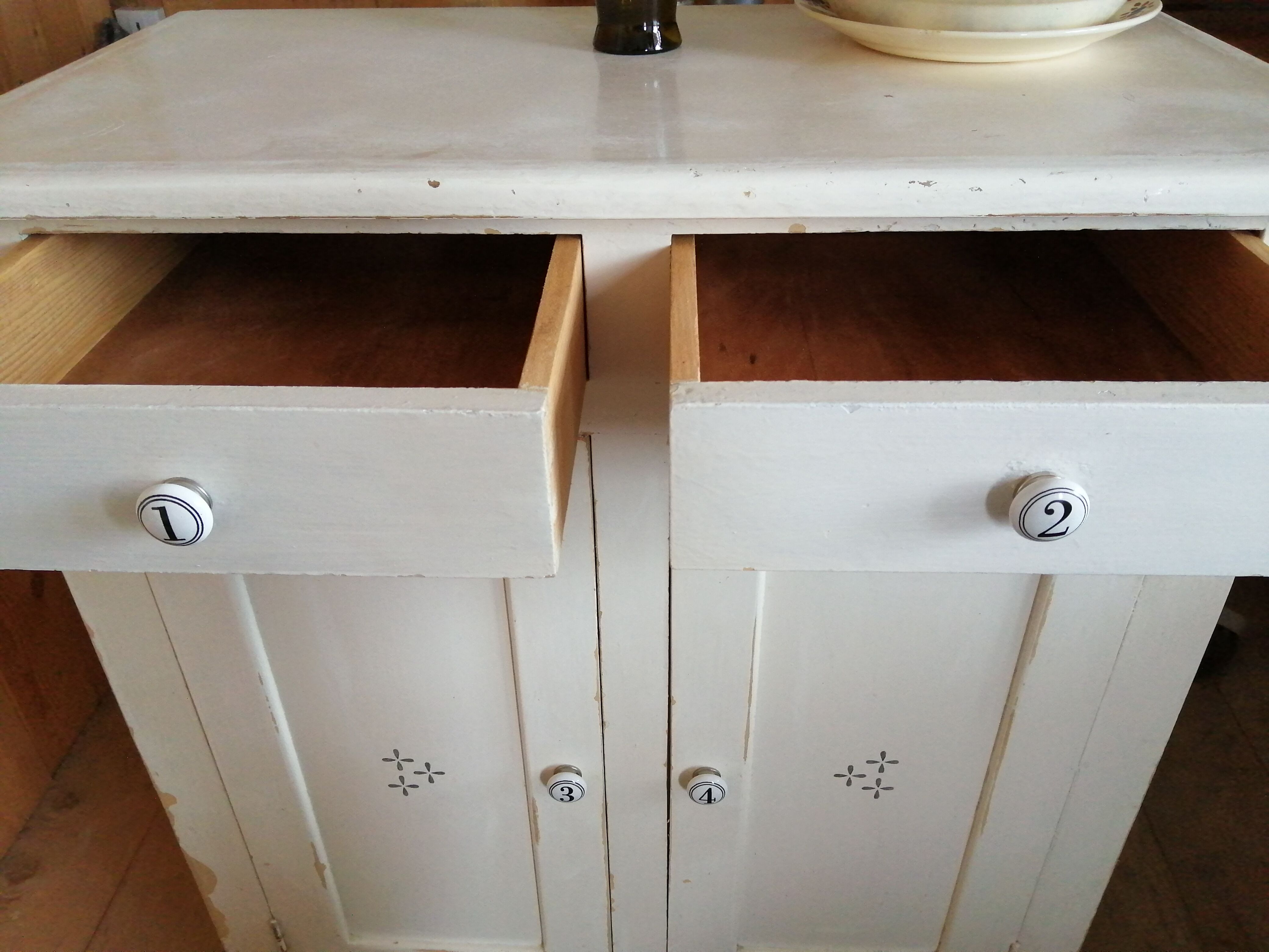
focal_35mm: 26
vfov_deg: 53.1
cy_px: 476
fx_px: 953
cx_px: 634
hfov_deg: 67.3
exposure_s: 1/60
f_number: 1.8
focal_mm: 3.46
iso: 200
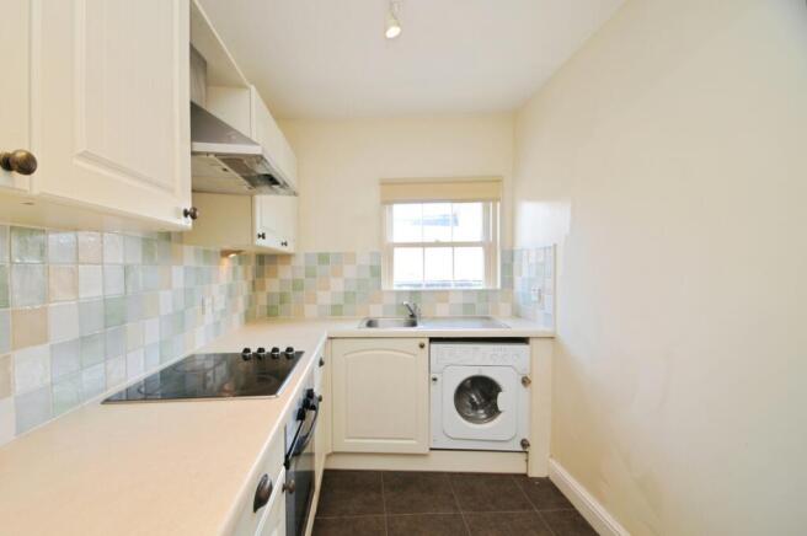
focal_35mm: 15
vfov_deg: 77.2
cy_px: 268
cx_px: 404
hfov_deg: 100.4
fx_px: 336
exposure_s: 1/20
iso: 200
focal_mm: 10
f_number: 5.6
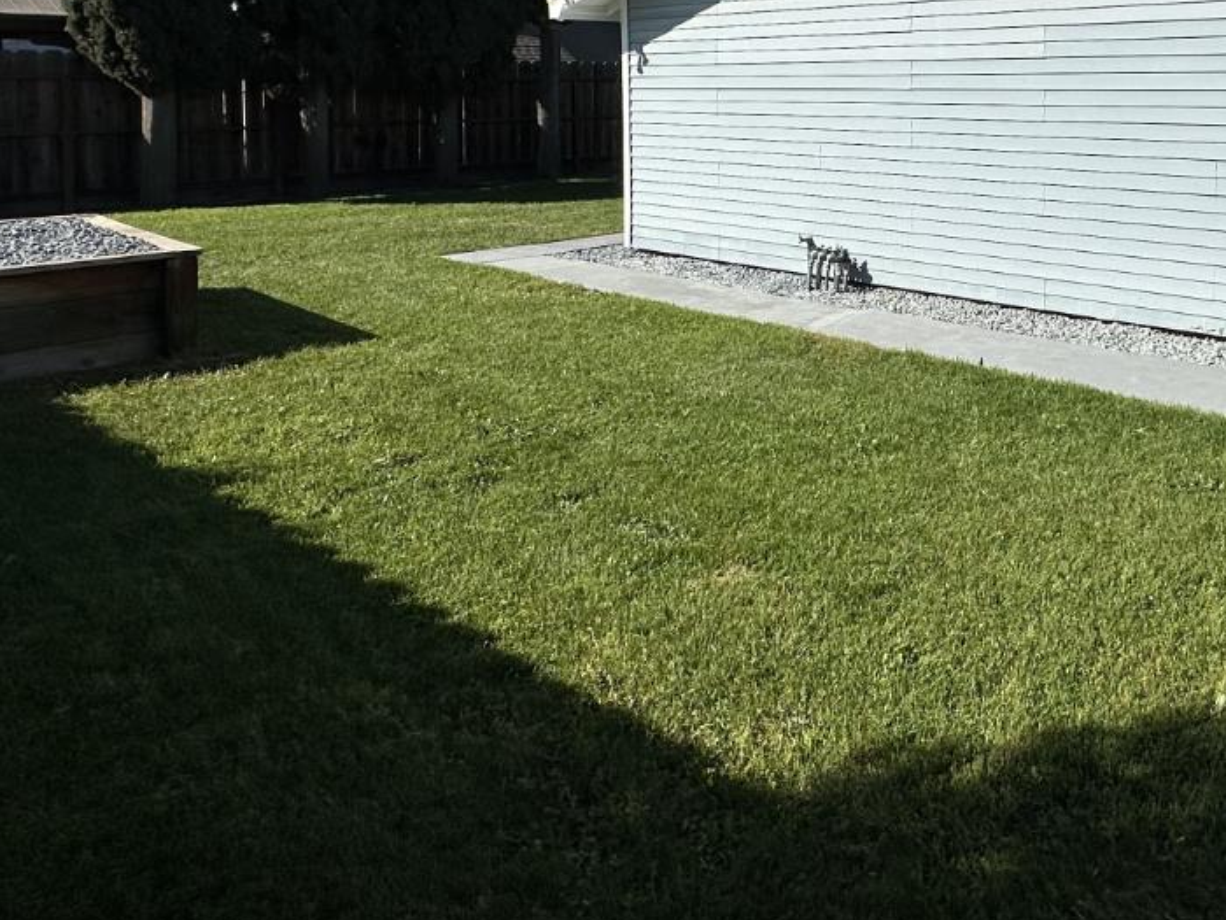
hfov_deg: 55.8
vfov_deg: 43.4
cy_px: 122
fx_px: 1063
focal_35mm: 30
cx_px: 977
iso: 50
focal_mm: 2.22
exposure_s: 1/4651
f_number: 2.2
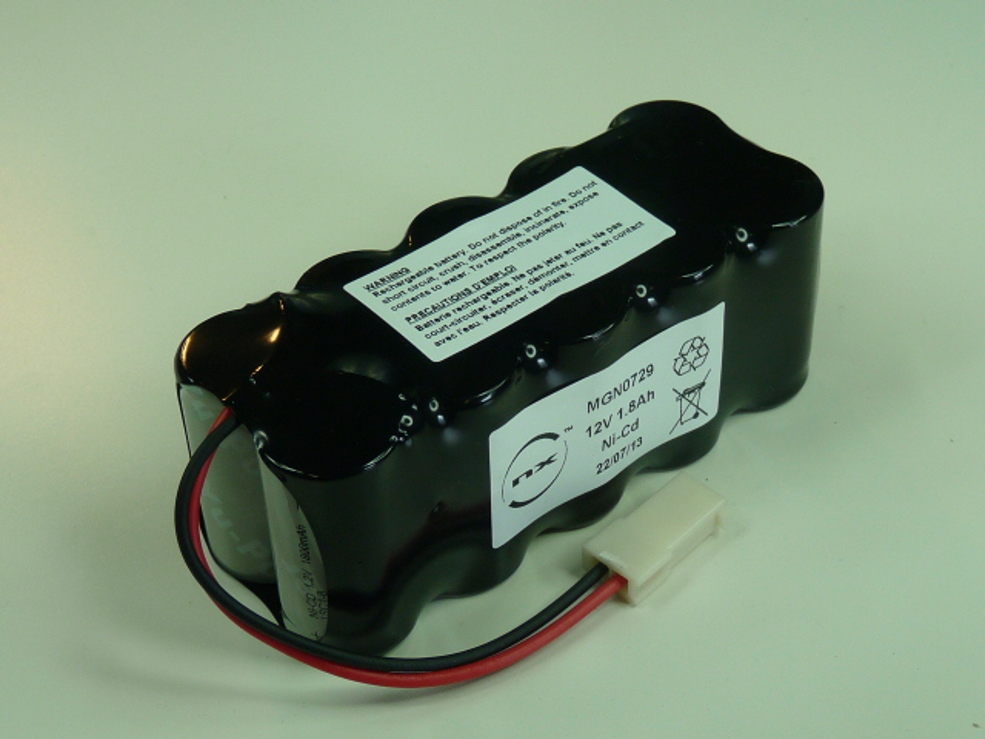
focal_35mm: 66
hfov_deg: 29.4
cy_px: 370
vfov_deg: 22.3
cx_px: 492
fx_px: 1878
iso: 100
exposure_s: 1/100
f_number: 3
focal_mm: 6.6
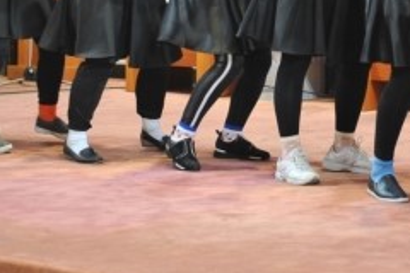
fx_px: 1822
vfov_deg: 8.4
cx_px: 330
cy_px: -133
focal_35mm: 160
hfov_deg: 12.8
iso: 1600
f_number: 2.8
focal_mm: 52
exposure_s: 1/50
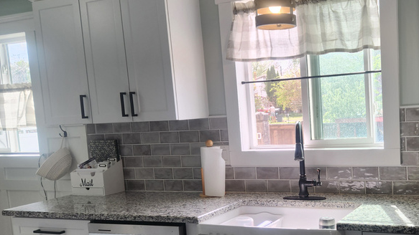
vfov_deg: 26.9
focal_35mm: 44
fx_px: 489
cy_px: 166
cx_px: 313
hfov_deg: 44.9
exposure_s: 1/180
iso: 40
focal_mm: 5.4
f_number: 1.8
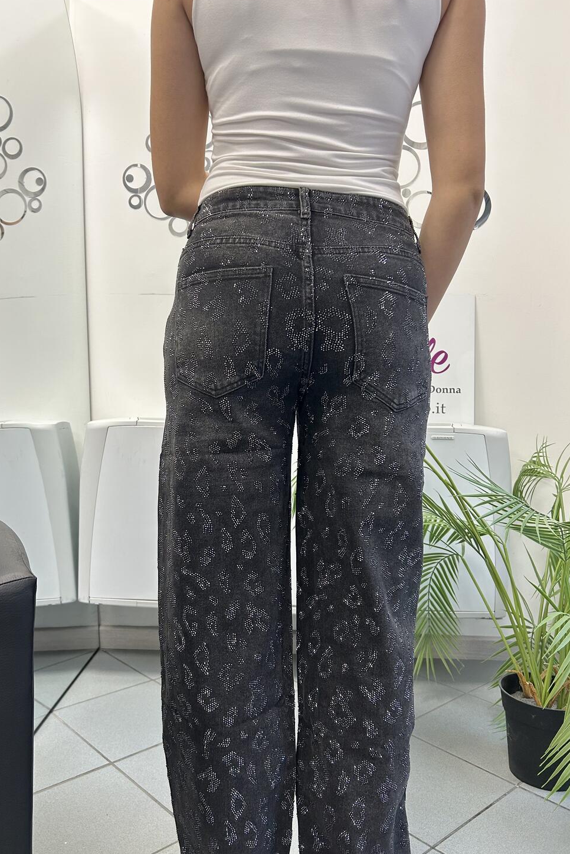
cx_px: 243
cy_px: 424
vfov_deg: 65.5
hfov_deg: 46.3
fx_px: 665
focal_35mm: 28
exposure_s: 1/100
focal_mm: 5.7
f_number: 1.5
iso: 100
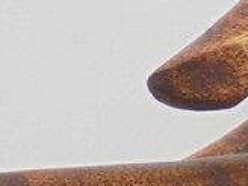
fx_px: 1490
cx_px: 364
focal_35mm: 208
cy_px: 167
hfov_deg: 9.3
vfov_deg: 7.1
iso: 100
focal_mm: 6.9
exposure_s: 1/40
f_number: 4.2
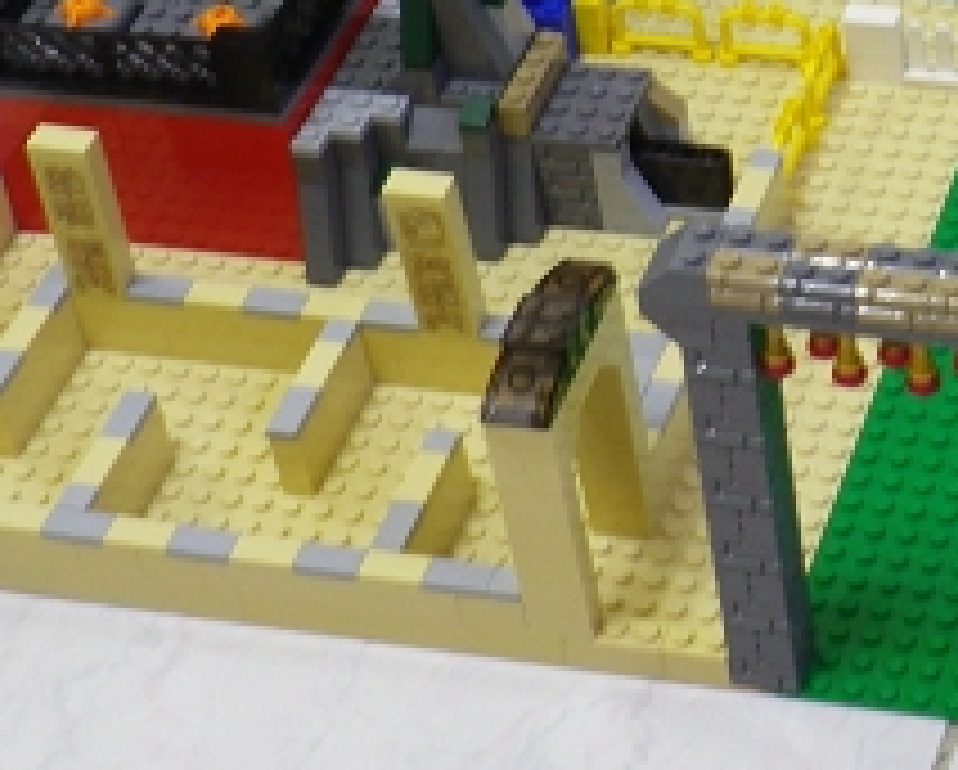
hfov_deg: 15.4
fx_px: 3407
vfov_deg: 12.6
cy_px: -135
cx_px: 1142
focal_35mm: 120
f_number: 3.9
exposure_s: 1/4
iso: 100
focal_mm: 7.3
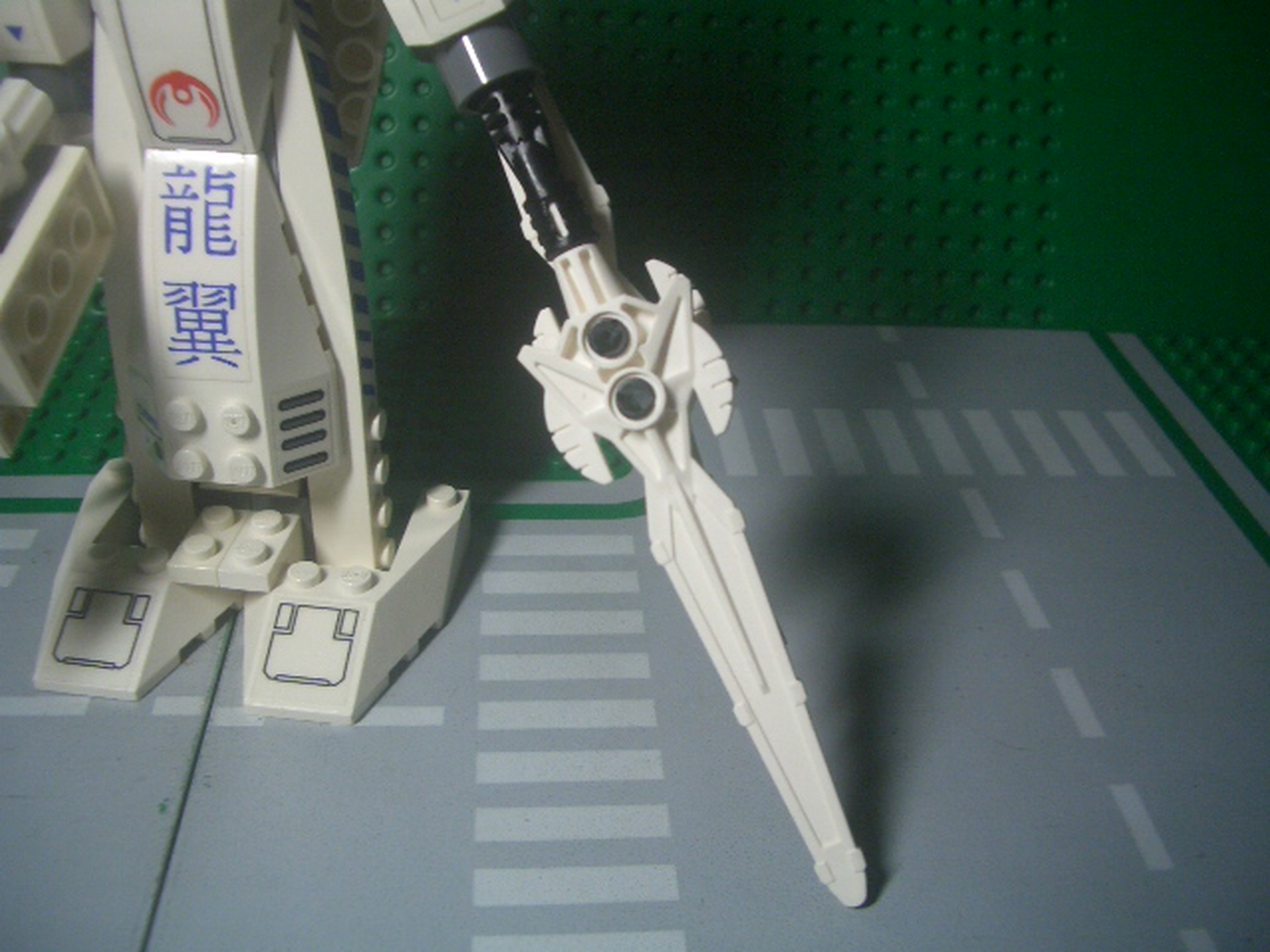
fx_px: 1284
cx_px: 635
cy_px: 476
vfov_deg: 40.7
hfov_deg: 52.6
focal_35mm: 35
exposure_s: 1/60
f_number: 2.6
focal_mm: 5.8
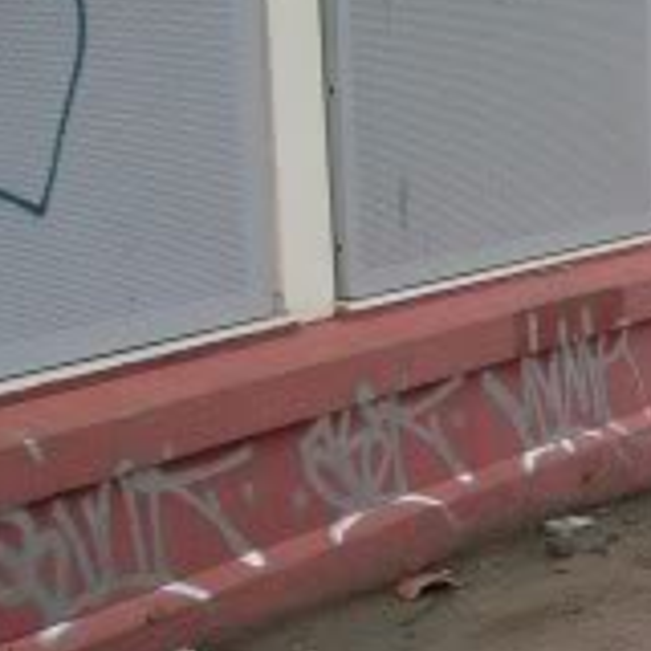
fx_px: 2404
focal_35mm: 113
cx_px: 1261
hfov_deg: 13.4
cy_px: 427
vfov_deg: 15.4
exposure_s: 1/320
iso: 64
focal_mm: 5.7
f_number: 2.8
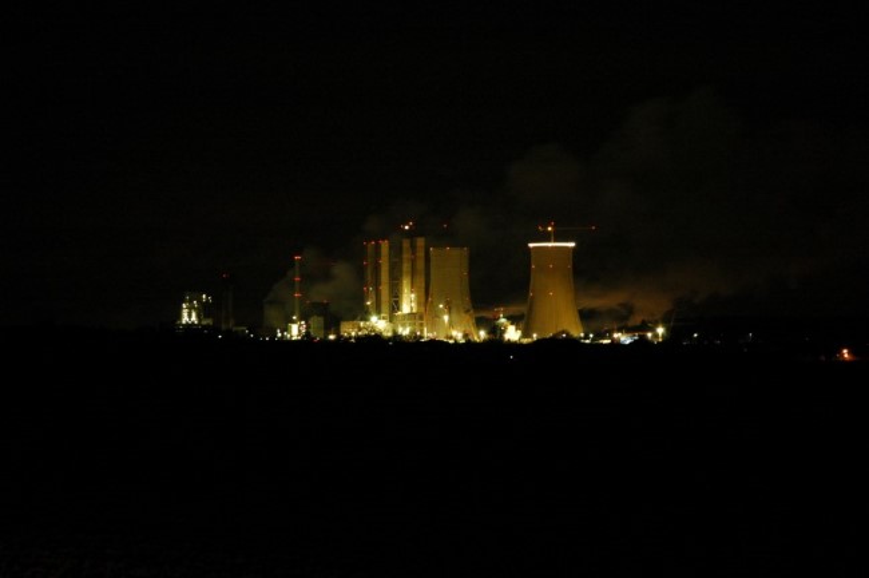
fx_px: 2532
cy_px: 289
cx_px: 434
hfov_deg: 19.5
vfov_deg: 13.0
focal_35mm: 105
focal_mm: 70
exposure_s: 2
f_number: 5.6
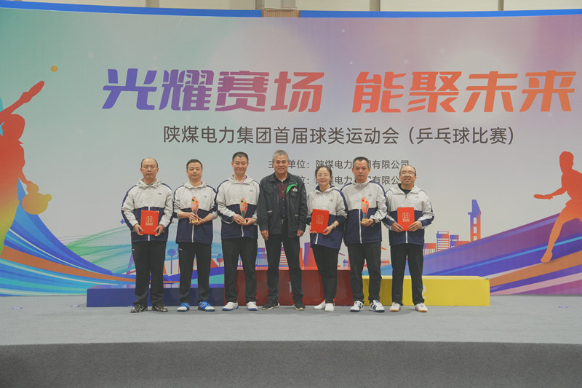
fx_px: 776
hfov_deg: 41.1
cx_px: 291
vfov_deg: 28.1
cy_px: 194
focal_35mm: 48
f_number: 6.3
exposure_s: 1/80
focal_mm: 48
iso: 2500
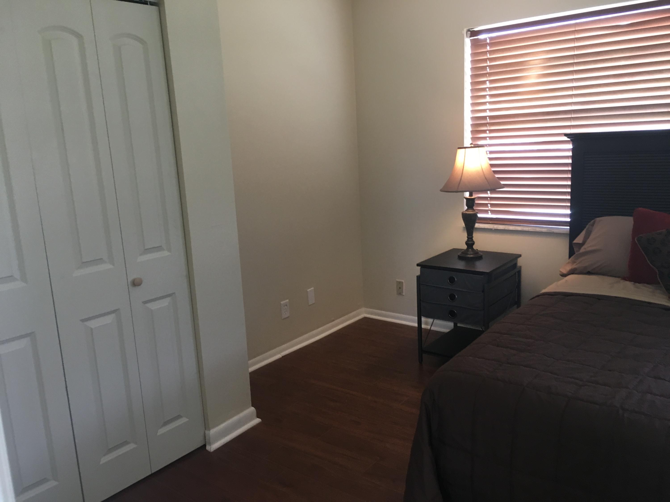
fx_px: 561
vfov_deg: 48.2
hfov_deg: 61.7
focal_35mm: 29
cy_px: 251
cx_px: 335
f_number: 2.2
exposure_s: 1/30
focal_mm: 4.15
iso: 80
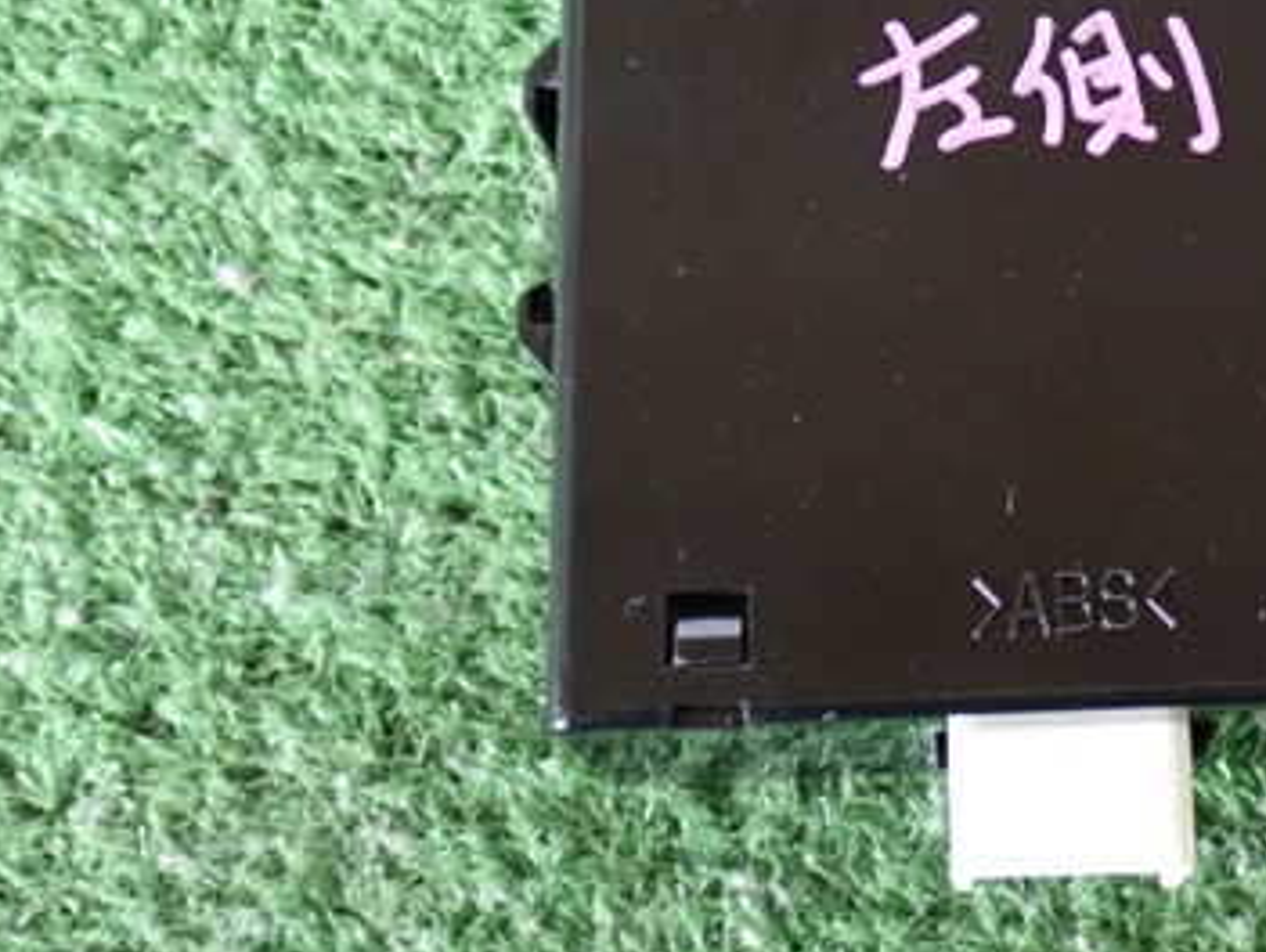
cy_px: 281
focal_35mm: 70
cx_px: 1068
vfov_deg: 20.9
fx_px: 2563
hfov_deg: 27.0
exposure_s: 1/10
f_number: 2.8
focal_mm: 7.31
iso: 800
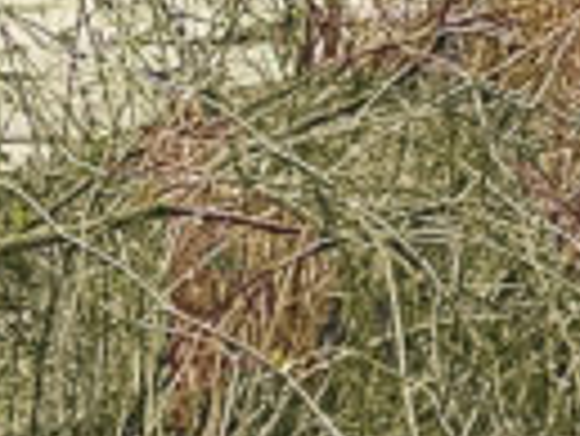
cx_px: 724
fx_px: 8536
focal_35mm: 509
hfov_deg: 3.9
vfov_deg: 2.8
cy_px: -1205
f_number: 2.2
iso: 20
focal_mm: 7.5
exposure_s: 1/3200
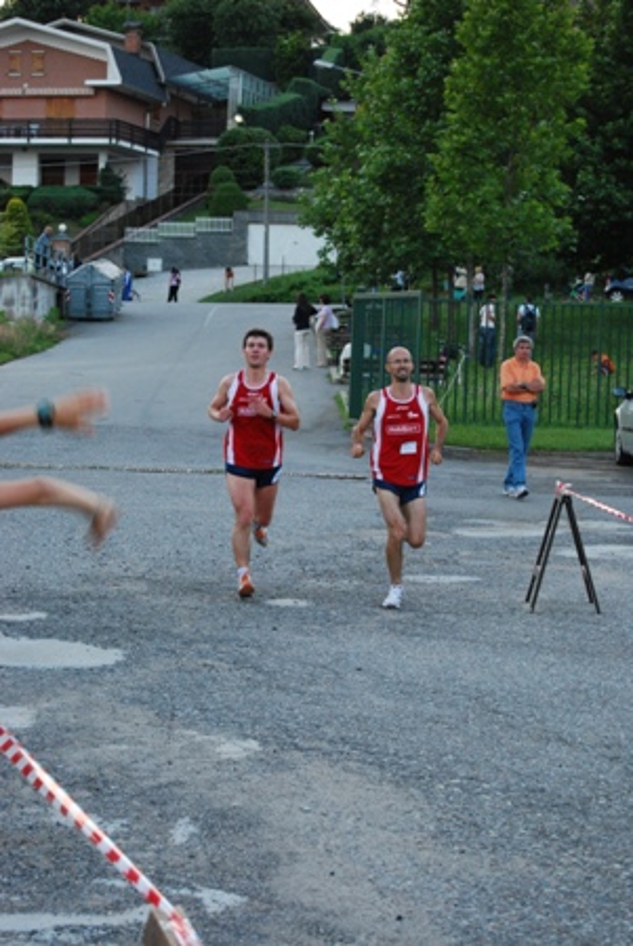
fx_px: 2171
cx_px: 316
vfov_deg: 24.6
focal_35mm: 82
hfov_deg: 16.6
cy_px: 473
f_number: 5.6
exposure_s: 1/100
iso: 800
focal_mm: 55
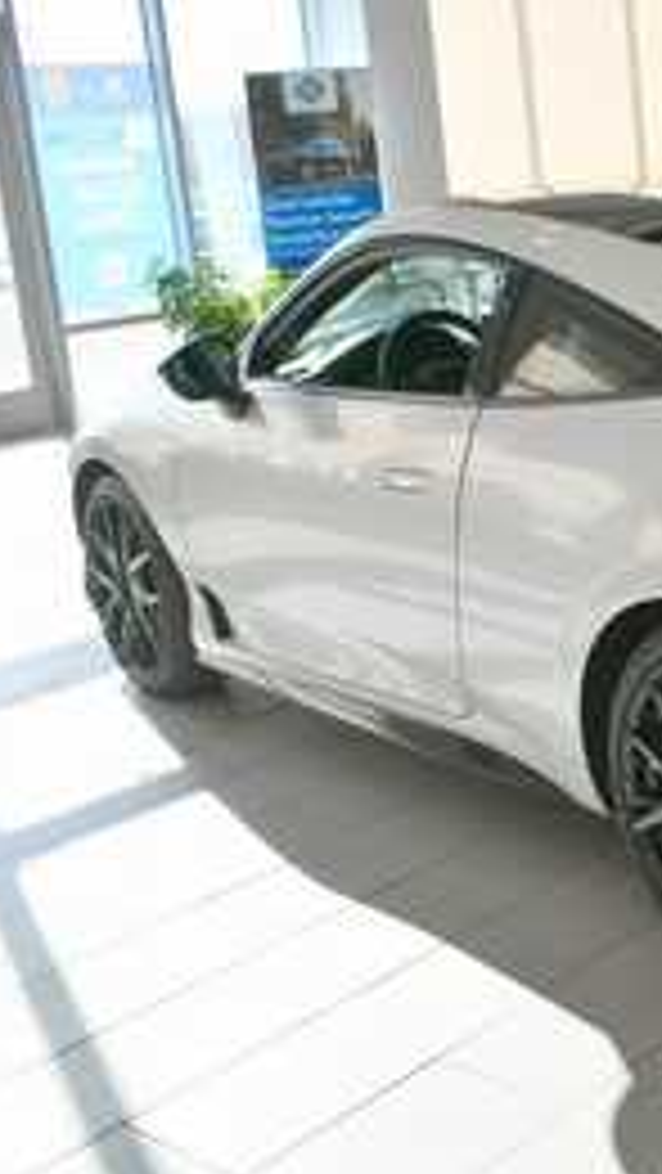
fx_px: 1652
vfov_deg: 39.2
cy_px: 596
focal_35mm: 53
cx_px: 806
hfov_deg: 21.0
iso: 200
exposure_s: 1/250
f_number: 8
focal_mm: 22
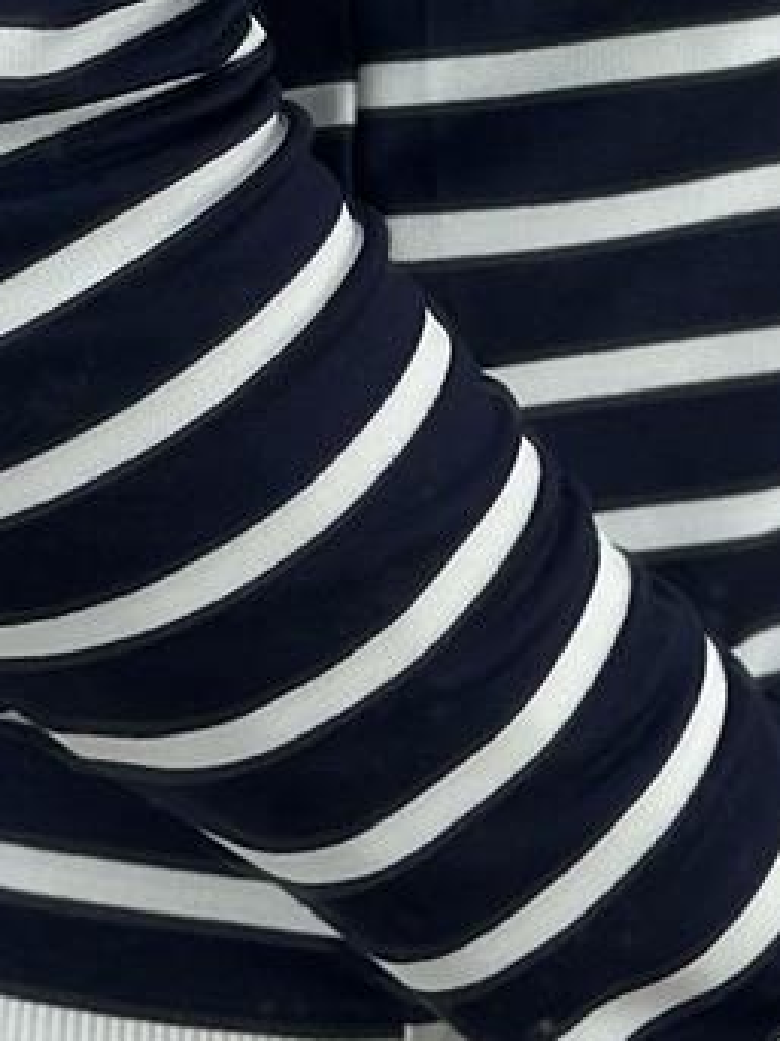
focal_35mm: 224
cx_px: 219
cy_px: -294
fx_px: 6734
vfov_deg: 8.7
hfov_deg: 6.6
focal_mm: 6.86
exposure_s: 1/228
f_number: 1.78
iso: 80
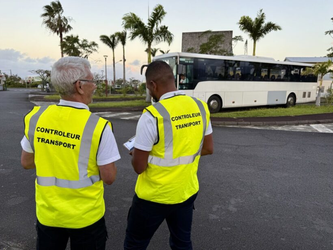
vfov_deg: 56.8
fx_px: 231
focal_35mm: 24
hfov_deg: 71.6
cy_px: 125
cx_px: 166
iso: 80
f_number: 1.78
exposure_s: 1/172
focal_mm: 6.76
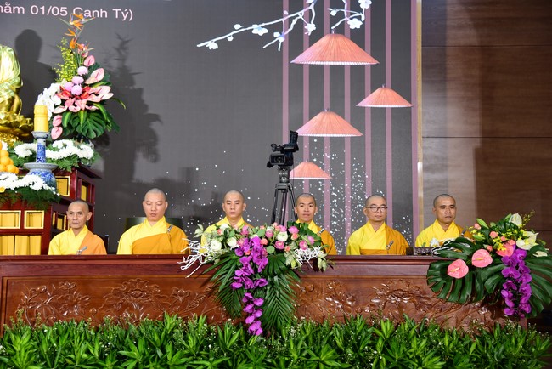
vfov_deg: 28.1
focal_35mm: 48
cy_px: 184
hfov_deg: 41.1
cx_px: 276
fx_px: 736
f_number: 4.5
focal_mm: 48
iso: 640
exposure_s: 1/60
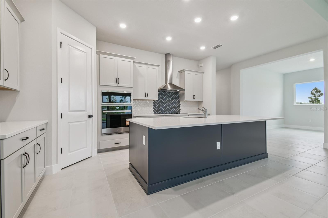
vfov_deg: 77.3
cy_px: 109
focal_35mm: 15
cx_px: 164
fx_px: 137
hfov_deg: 100.4
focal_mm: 10
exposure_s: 1/2
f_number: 7.1
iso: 100
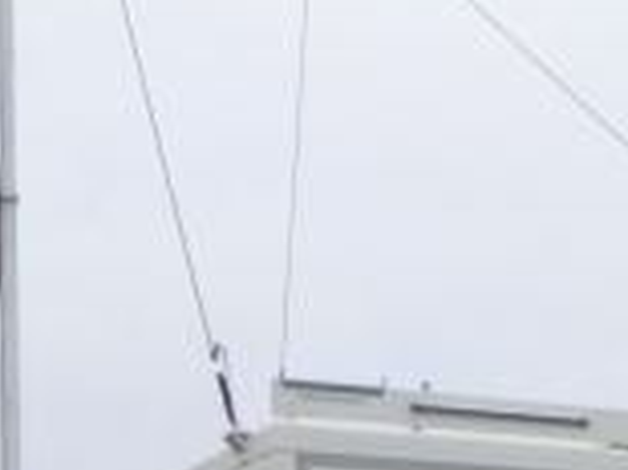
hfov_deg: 10.6
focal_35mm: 186
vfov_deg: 7.8
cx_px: 571
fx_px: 3372
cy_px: 778
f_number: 4.4
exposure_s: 1/60
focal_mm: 6.4
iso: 250
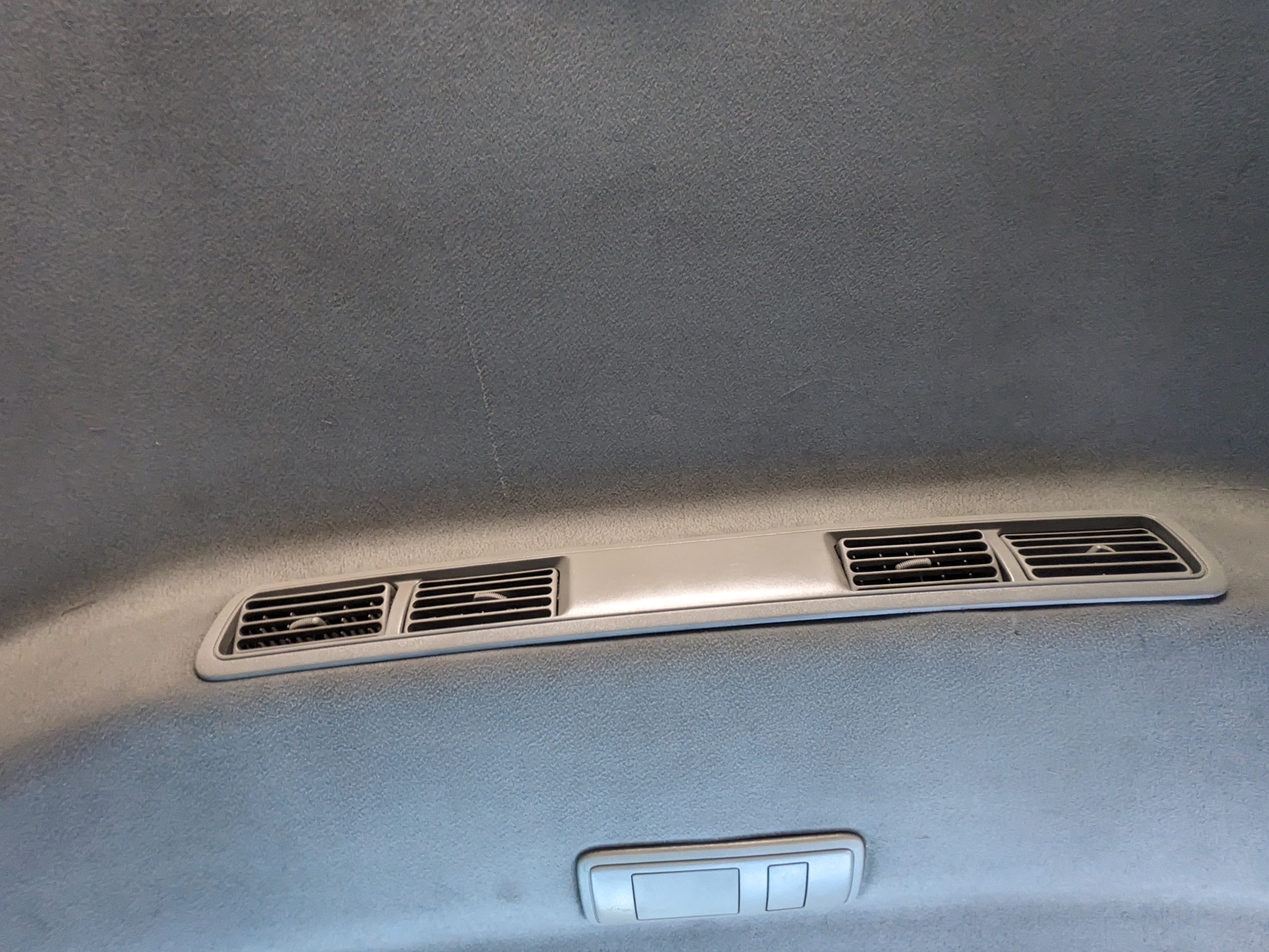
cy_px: 476
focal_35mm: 16
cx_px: 634
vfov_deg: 78.1
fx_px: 587
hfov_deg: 94.5
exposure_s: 1/45.1
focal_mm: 2.22
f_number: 2.2
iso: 887
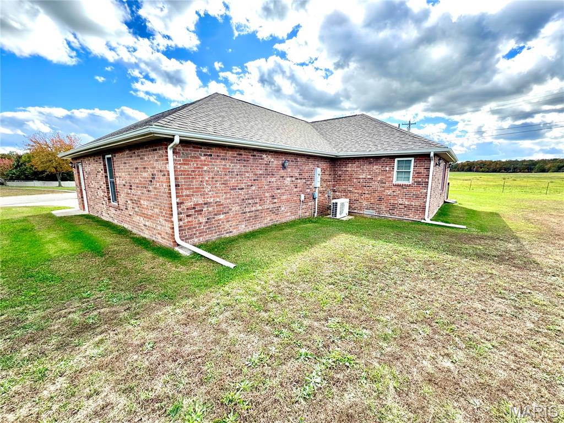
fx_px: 228
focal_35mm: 14
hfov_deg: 102.1
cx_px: 282
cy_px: 212
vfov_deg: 85.7
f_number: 2.2
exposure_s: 1/392
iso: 40
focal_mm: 2.22
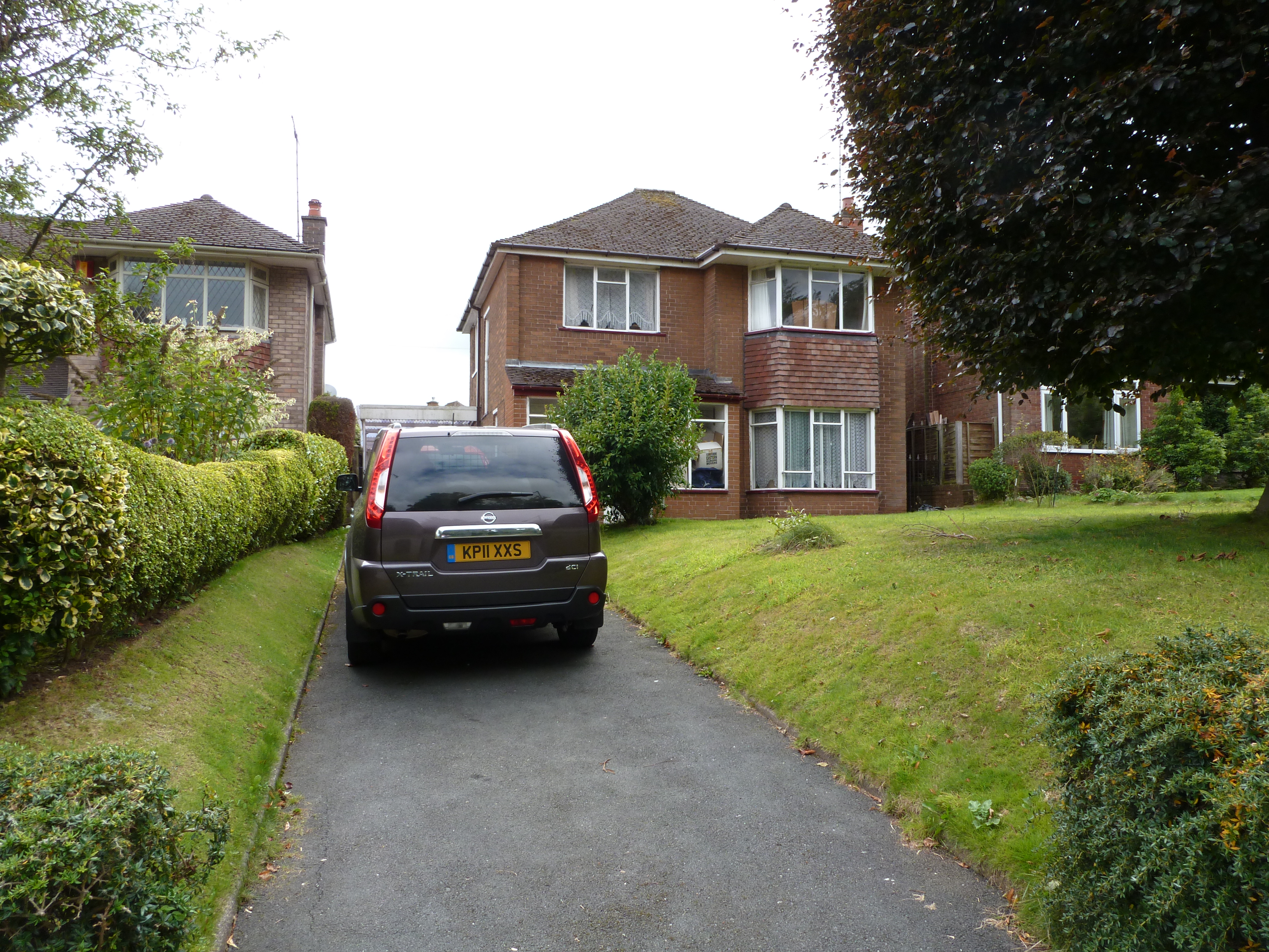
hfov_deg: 71.6
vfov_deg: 56.8
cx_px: 634
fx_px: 880
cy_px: 476
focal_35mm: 24
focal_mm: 4.3
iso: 100
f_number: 3.3
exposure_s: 1/200
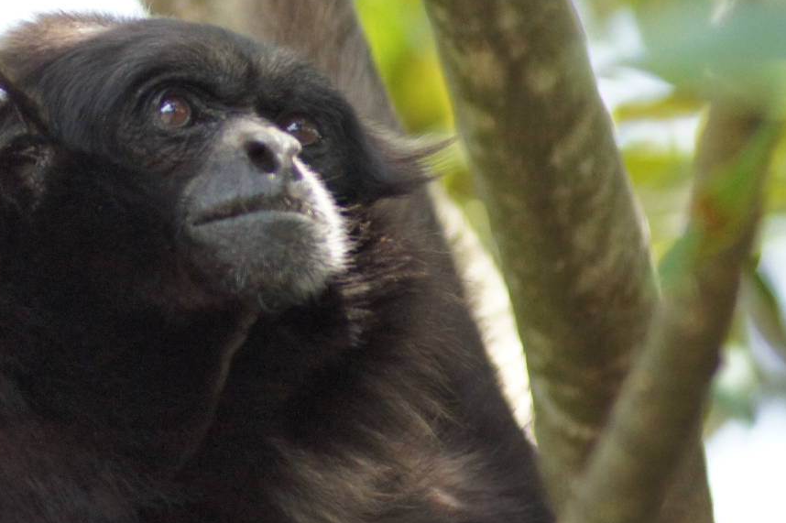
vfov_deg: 1.6
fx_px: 18307
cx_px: 147
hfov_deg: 2.5
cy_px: 110
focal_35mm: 839
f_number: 5.6
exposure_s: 1/320
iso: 1600
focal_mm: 300
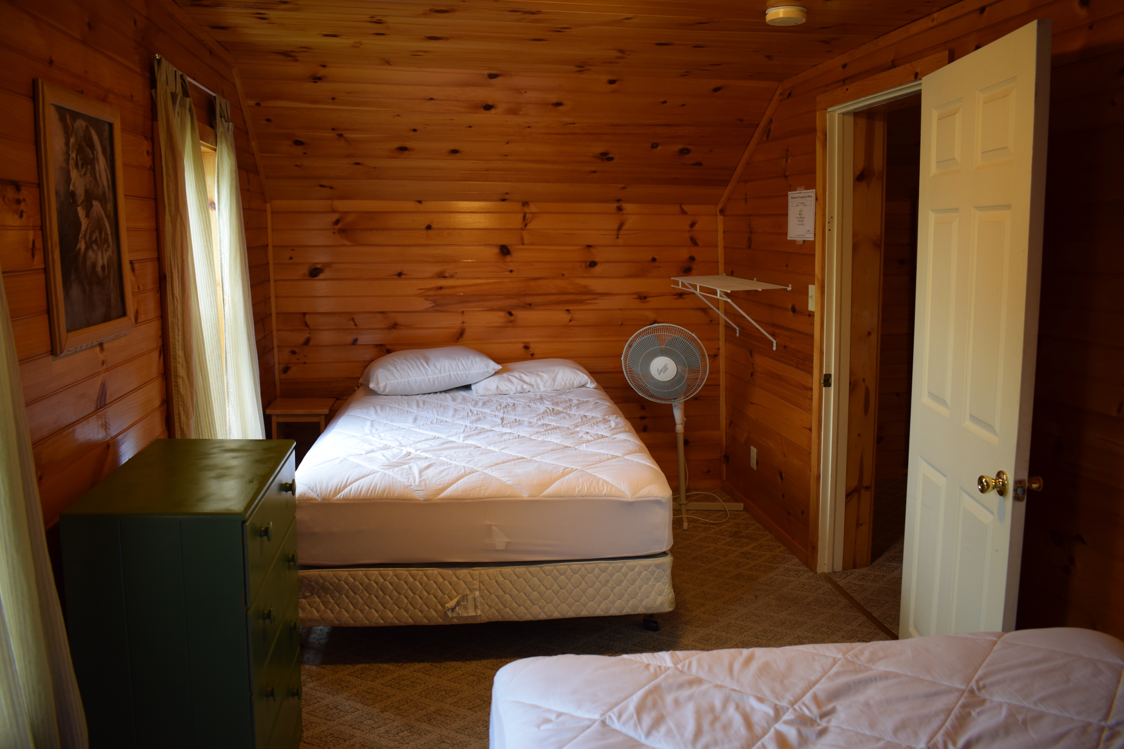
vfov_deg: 47.9
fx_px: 843
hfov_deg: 67.4
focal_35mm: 27
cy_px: 374
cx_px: 562
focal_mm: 18
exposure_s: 1/30
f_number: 3.5
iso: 320
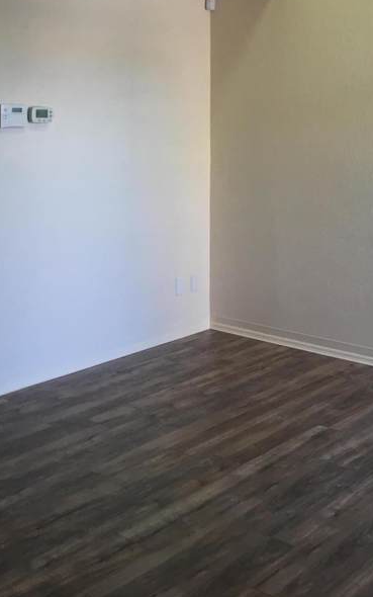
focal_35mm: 50
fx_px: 813
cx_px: 295
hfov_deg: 25.4
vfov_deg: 38.7
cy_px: 115
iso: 25
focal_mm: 4.15
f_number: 2.2
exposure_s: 1/33
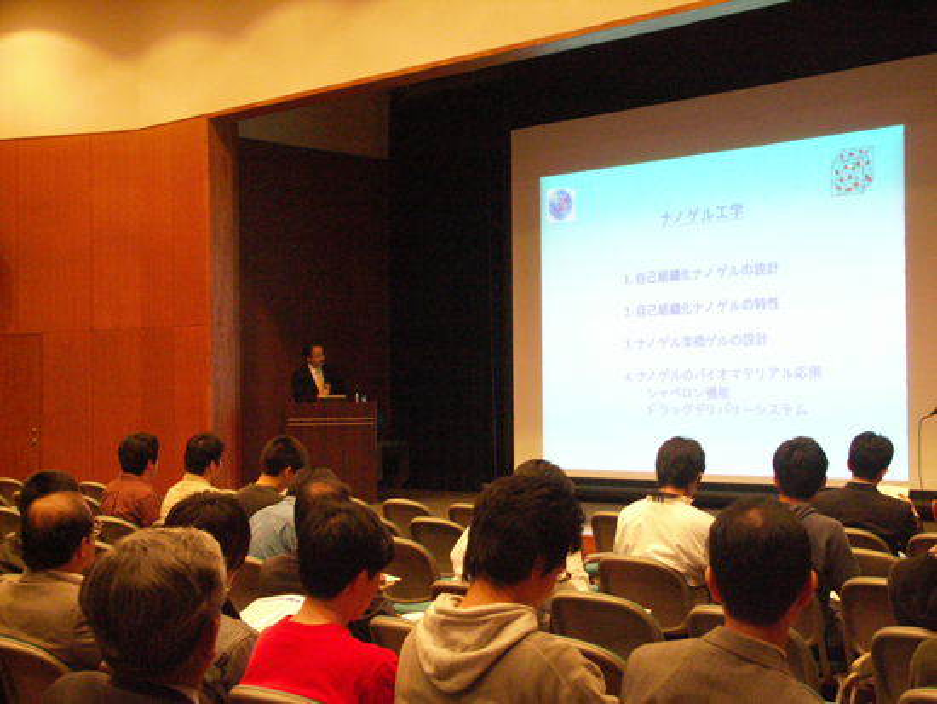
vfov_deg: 26.6
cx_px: 468
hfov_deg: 34.9
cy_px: 352
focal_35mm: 55
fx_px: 1489
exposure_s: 1/50
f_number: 3.2
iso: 800
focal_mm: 14.2
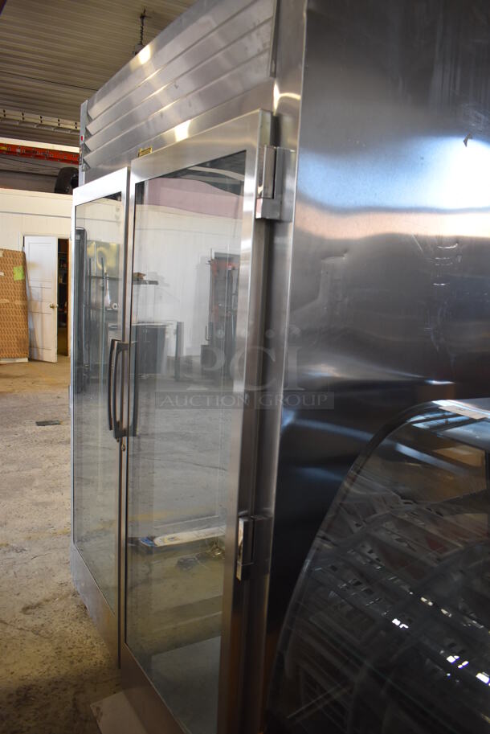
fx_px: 550
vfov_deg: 67.3
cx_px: 245
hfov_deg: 48.0
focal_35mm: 27
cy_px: 367
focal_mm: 18
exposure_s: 1/125
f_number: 3.5
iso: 1000
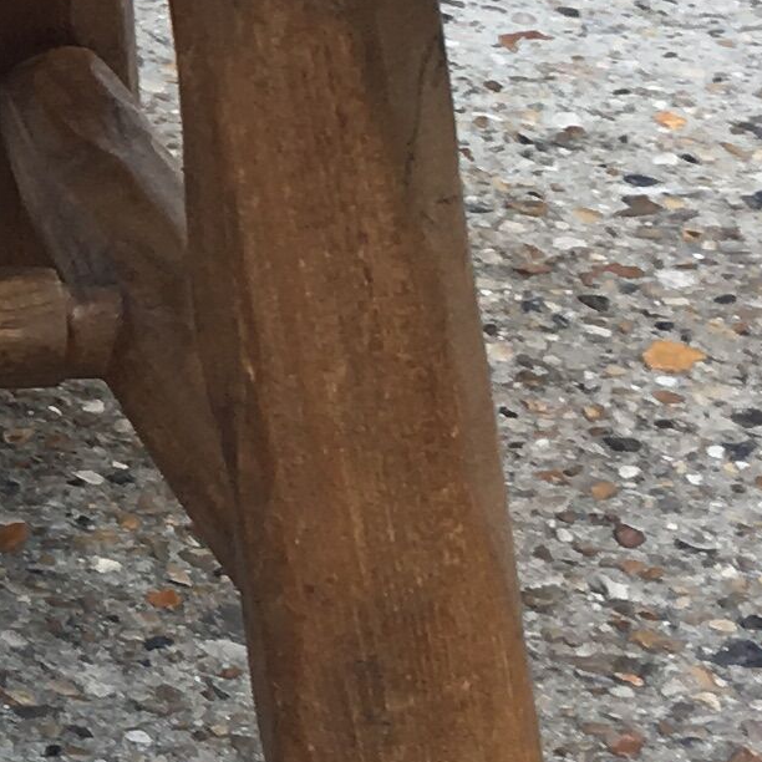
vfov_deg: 10.3
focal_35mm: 169
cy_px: 54
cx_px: -1081
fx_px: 4209
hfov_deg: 9.2
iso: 25
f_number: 2.2
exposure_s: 1/121
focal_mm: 4.15
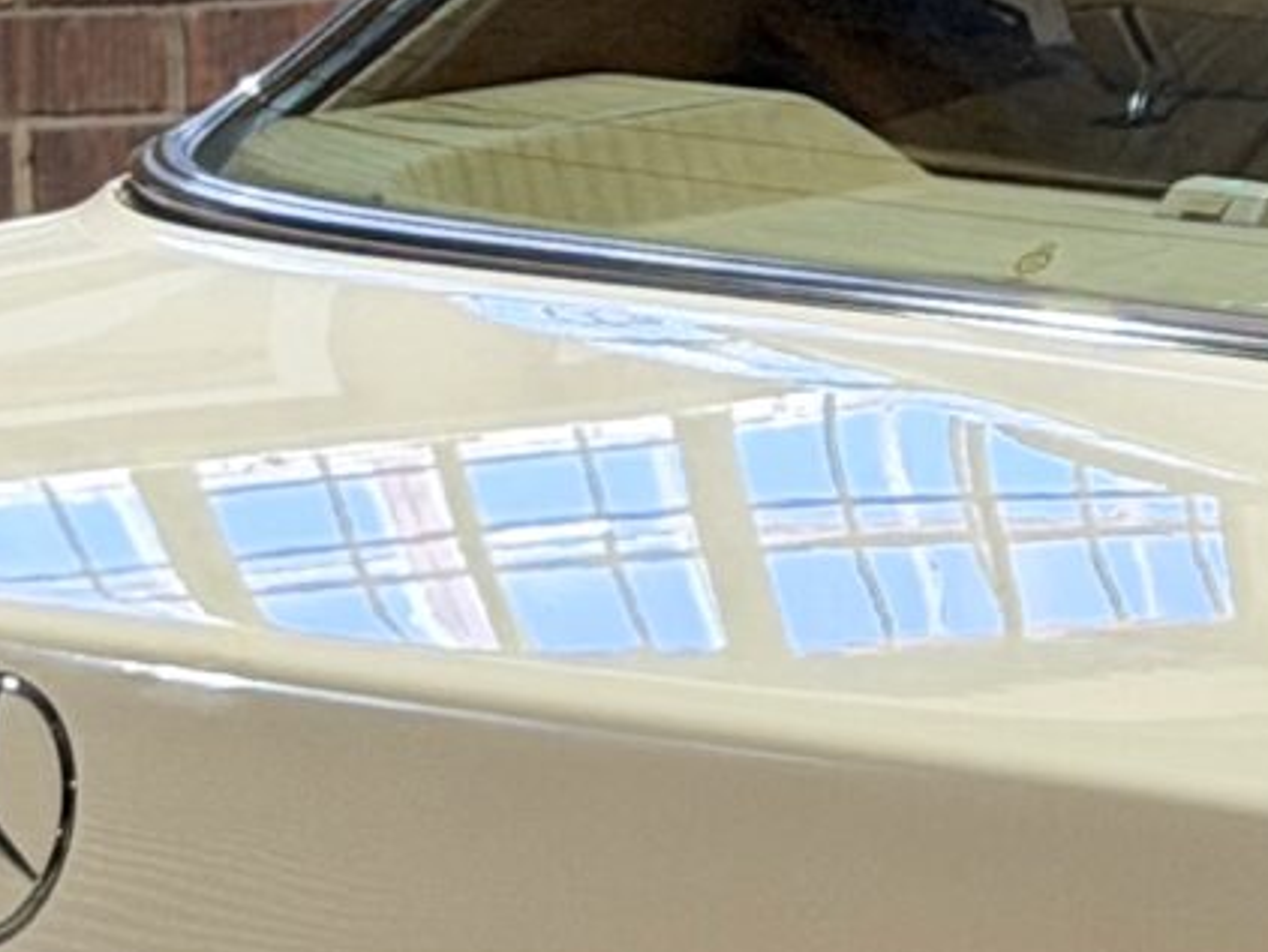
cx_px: 2224
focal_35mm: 291
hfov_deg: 6.7
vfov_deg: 5.1
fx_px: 10666
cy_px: 324
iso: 200
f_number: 1.78
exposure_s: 1/50
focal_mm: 6.76
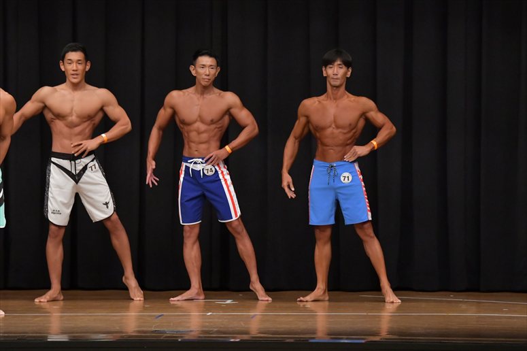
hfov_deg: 9.5
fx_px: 3175
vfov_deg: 6.3
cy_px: 176
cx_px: 264
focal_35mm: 217
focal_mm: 145
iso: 6400
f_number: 5.6
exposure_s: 1/400
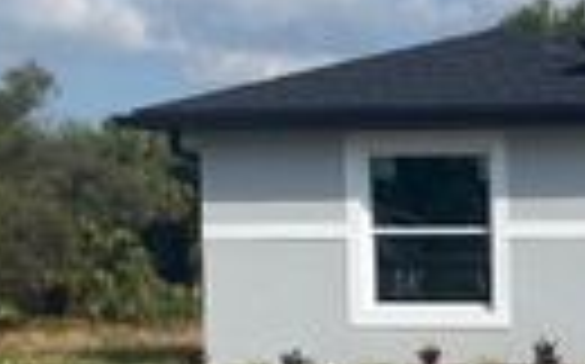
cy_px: 407
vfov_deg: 12.1
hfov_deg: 17.9
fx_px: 1689
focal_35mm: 106
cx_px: 837
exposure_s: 1/5495
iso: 32
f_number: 1.8
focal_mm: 4.25
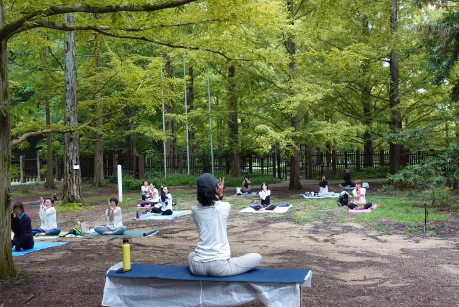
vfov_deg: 36.0
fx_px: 472
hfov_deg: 51.9
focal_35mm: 37
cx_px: 230
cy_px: 154
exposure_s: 1/40
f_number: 2.8
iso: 160
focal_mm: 13.53
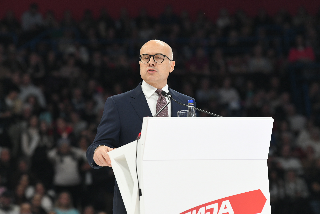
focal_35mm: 200
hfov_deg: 10.3
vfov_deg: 6.9
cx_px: 160
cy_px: 107
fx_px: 1778
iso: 3200
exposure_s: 1/1000
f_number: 5
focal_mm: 200
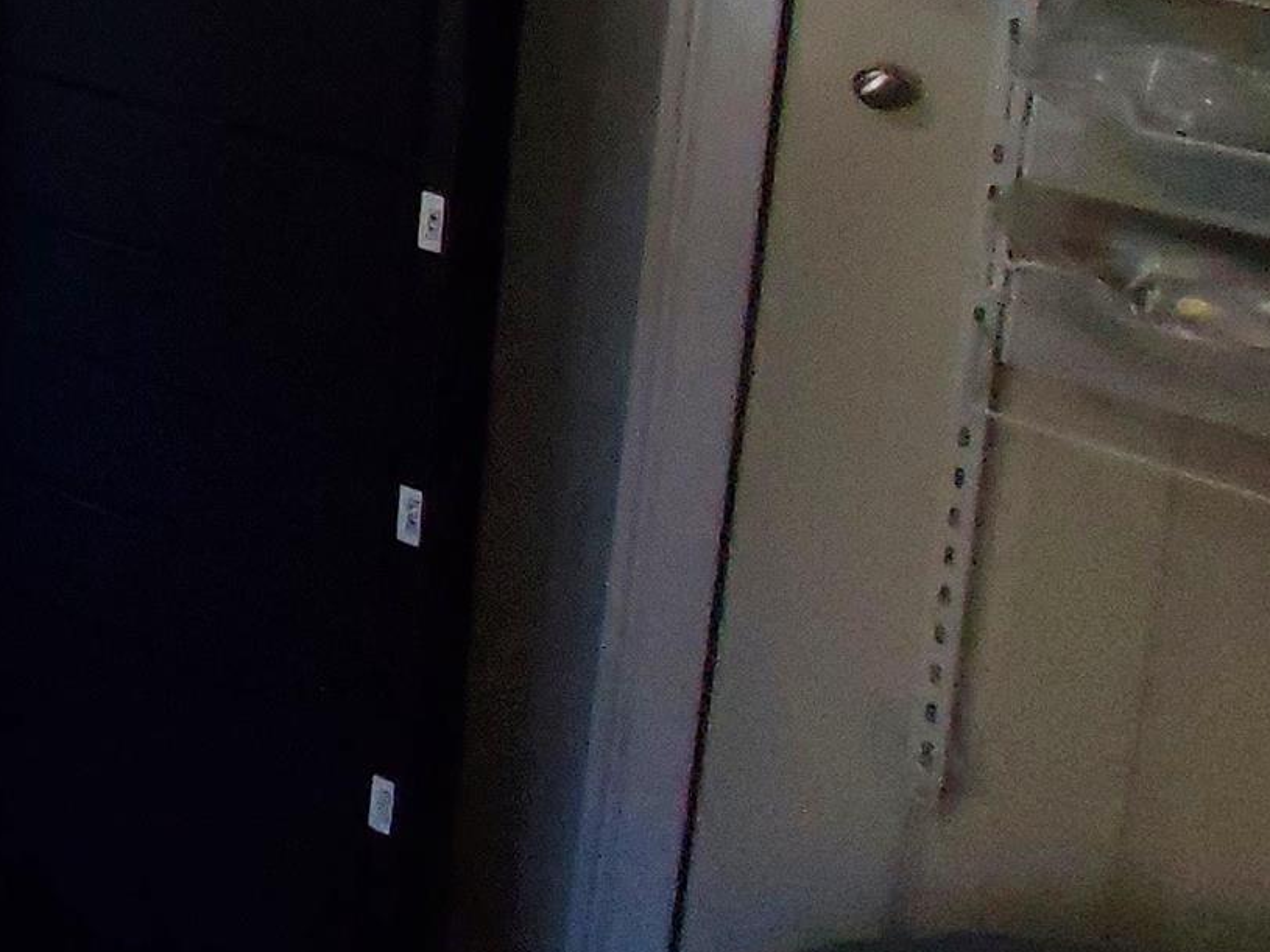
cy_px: -458
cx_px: -1008
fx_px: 1797
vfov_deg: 23.8
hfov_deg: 22.4
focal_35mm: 49
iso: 400
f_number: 2.2
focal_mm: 1.8
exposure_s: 1/30
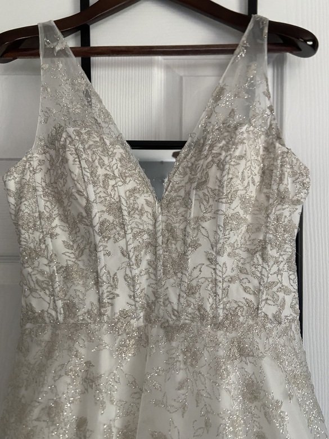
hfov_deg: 53.1
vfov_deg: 67.3
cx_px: 164
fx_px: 329
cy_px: 220
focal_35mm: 26
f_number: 1.8
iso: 320
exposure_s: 1/60
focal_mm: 4.25
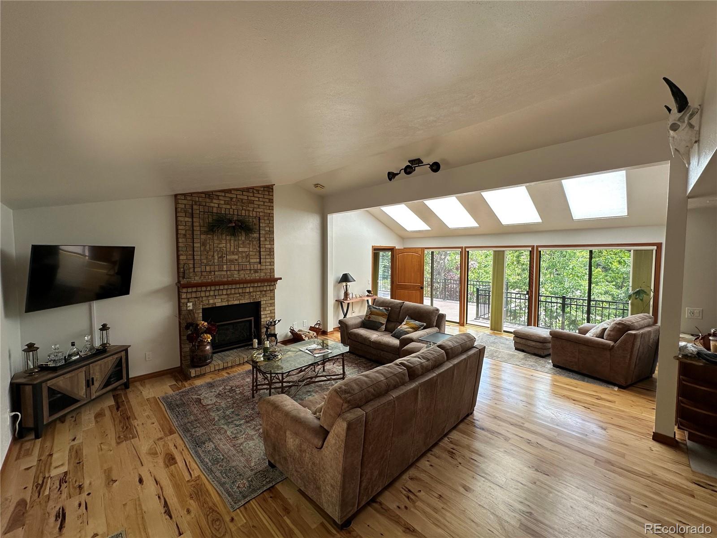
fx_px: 290
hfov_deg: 102.1
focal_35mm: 14
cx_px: 358
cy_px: 269
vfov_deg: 85.7
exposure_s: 1/99
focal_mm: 2.22
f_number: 2.2
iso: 50
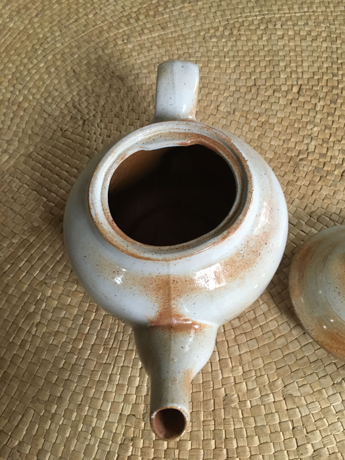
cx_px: 172
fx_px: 385
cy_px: 230
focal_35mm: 29
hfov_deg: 48.2
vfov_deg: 61.7
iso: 200
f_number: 2.2
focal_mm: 4.15
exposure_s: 1/20
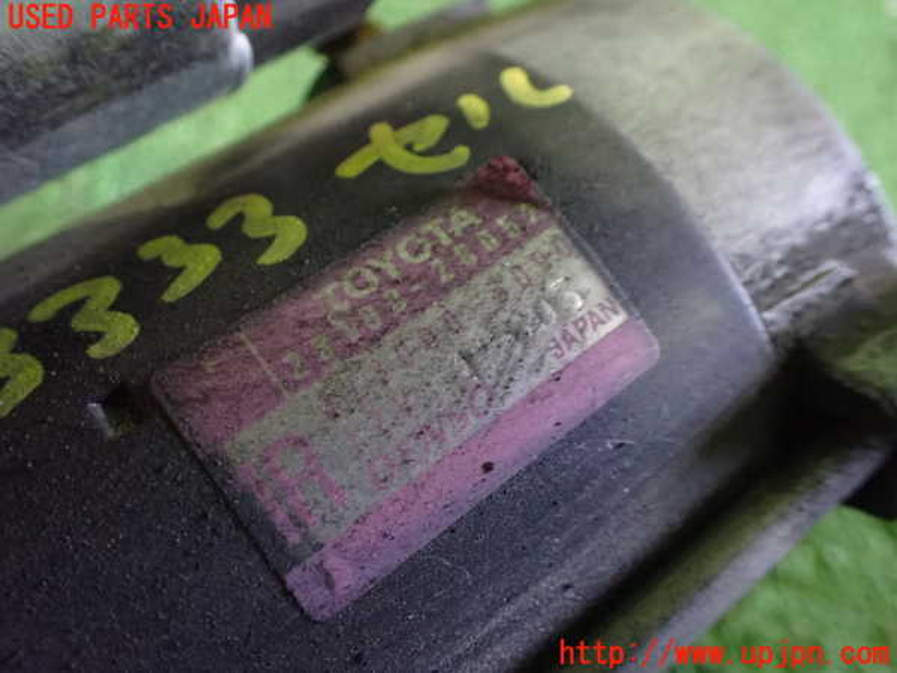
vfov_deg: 46.8
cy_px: 336
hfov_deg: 60.0
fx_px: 777
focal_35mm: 30
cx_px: 448
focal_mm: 5.4
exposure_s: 1/30
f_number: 2.3
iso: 1250
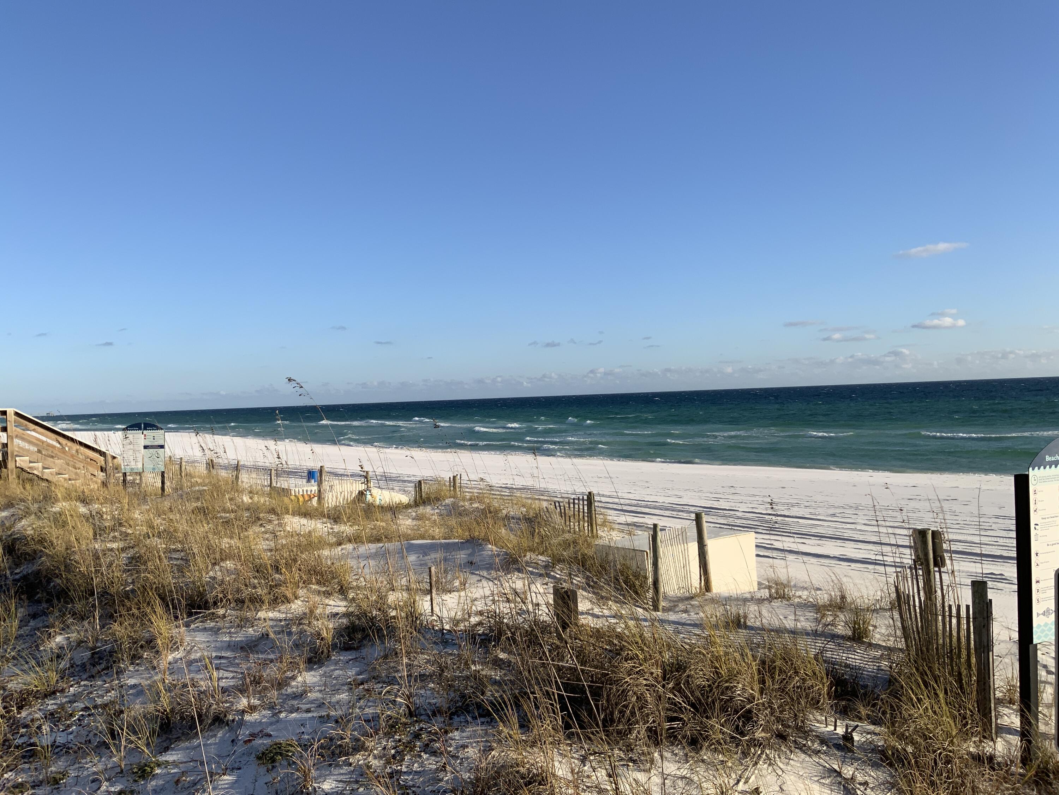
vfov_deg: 48.2
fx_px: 887
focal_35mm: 29
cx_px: 530
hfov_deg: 61.7
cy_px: 398
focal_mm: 3
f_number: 1.8
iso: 16
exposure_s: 1/2320
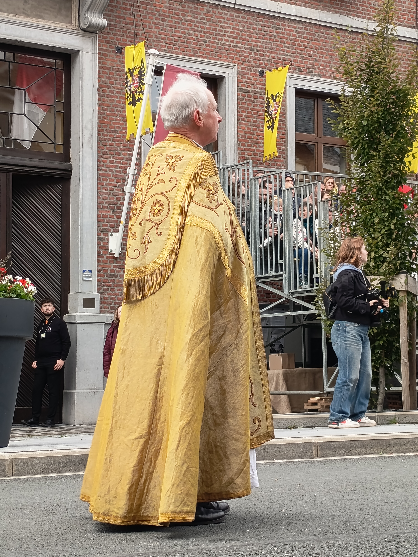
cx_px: 209
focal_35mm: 82
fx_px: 1320
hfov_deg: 18.0
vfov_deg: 23.8
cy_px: 278
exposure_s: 1/100
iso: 82
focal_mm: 5.27
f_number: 1.7
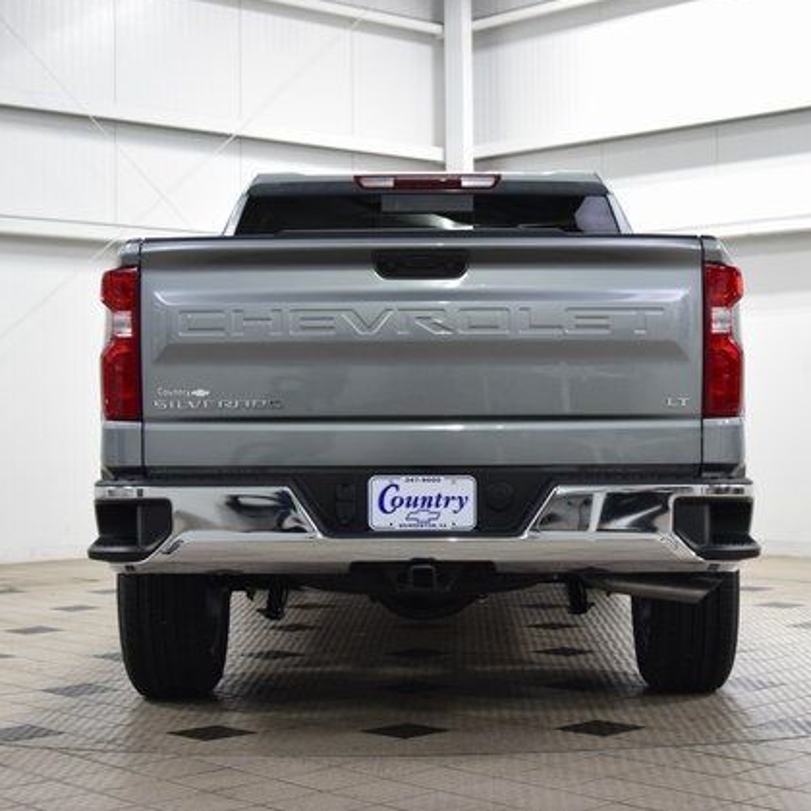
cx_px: 429
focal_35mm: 66
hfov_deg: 26.1
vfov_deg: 26.1
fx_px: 1749
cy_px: 403
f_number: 5
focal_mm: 34
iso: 1600
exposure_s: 1/60
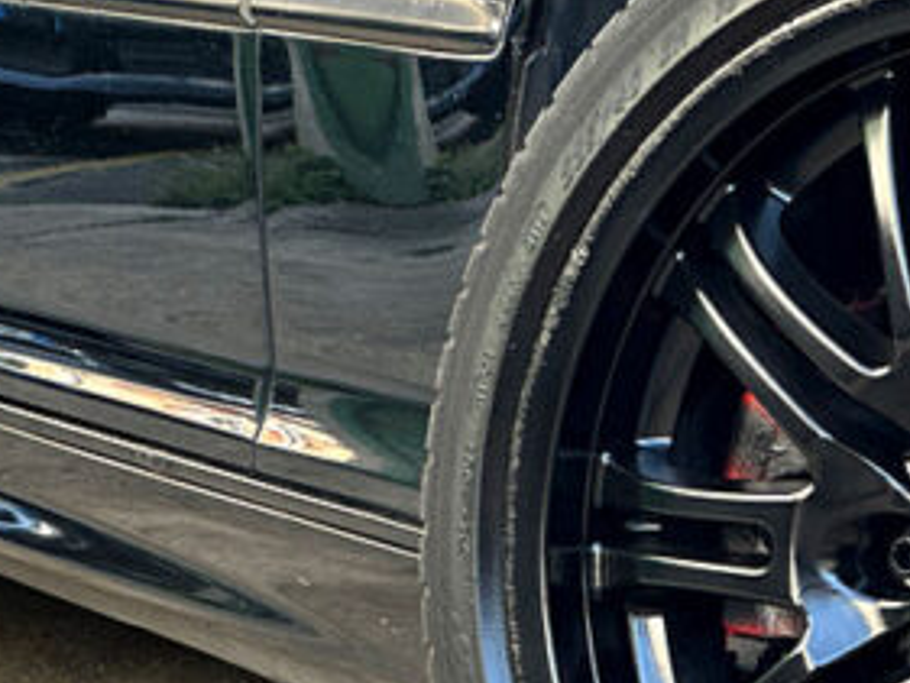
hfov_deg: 9.0
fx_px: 5760
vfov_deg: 6.8
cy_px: 314
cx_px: 418
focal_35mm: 219
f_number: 2.8
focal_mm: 9
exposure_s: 1/121
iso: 64
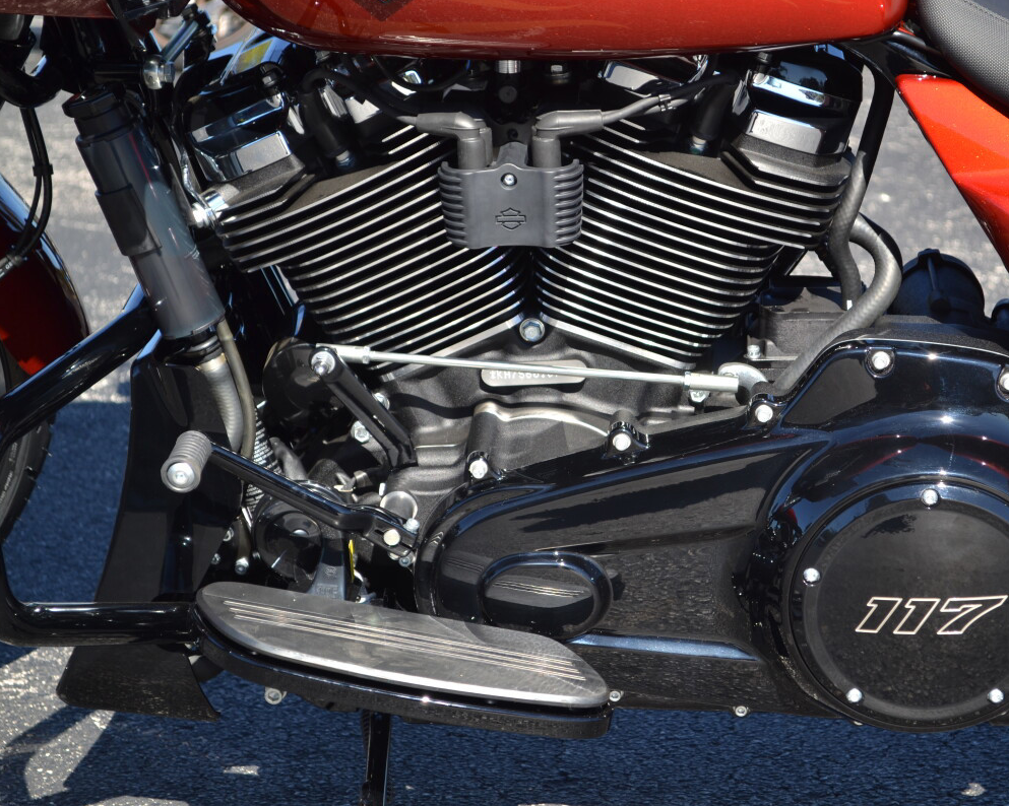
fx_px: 2794
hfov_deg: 20.4
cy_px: 401
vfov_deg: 16.4
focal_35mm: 94
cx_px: 607
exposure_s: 1/160
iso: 100
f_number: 6.3
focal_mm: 55
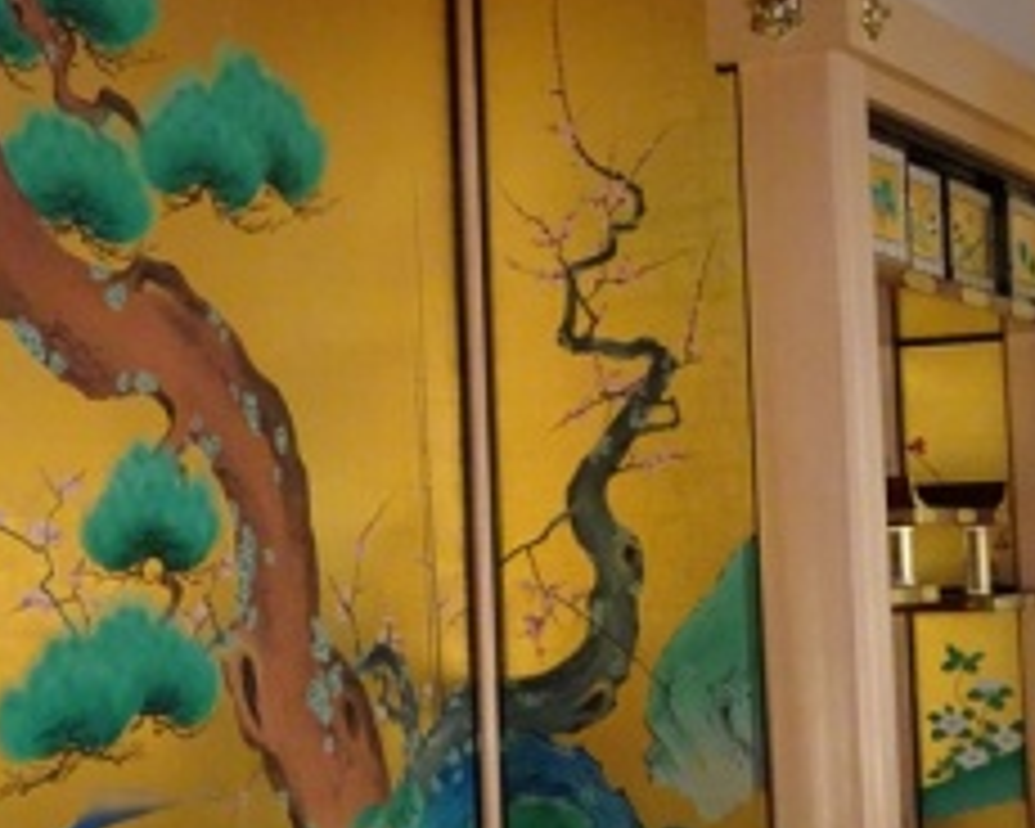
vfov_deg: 18.0
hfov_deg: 22.3
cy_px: 290
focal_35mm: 85
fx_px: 2604
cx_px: 256
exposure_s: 1/40
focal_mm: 6.8
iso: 1250
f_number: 4
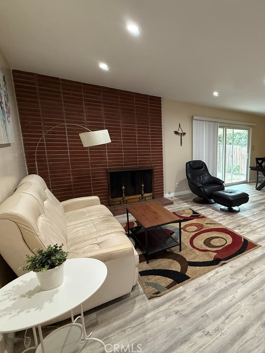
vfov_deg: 84.7
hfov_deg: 61.1
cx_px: 223
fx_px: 194
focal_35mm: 19
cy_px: 175
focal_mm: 2.22
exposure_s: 1/60
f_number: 2.2
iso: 250
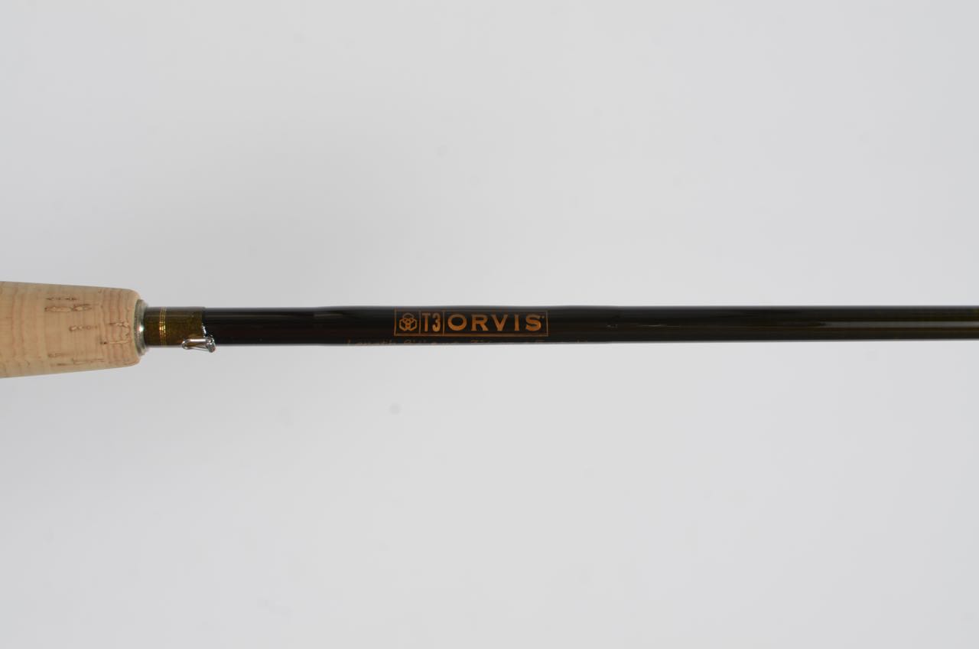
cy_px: 324
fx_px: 1425
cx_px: 490
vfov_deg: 25.6
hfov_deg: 37.9
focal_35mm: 52
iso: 100
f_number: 9
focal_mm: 35
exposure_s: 1/125
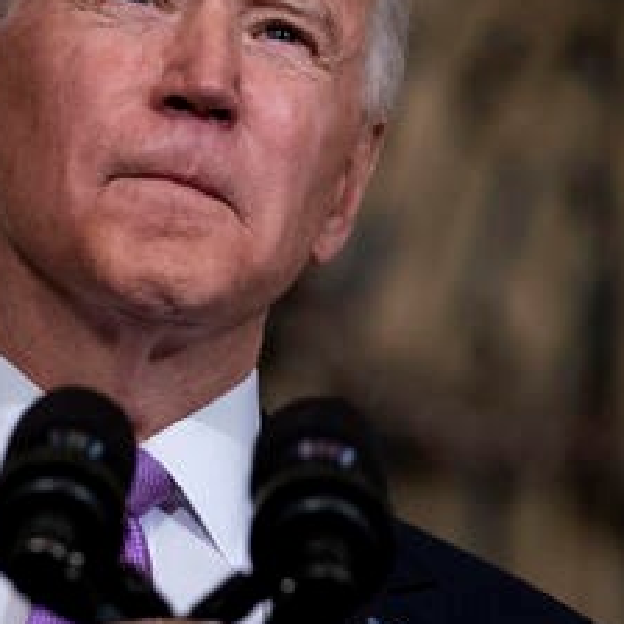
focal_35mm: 472
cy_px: 288
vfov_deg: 3.7
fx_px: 9626
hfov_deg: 3.7
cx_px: 86
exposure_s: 1/250
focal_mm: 135
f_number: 3.2
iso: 1250
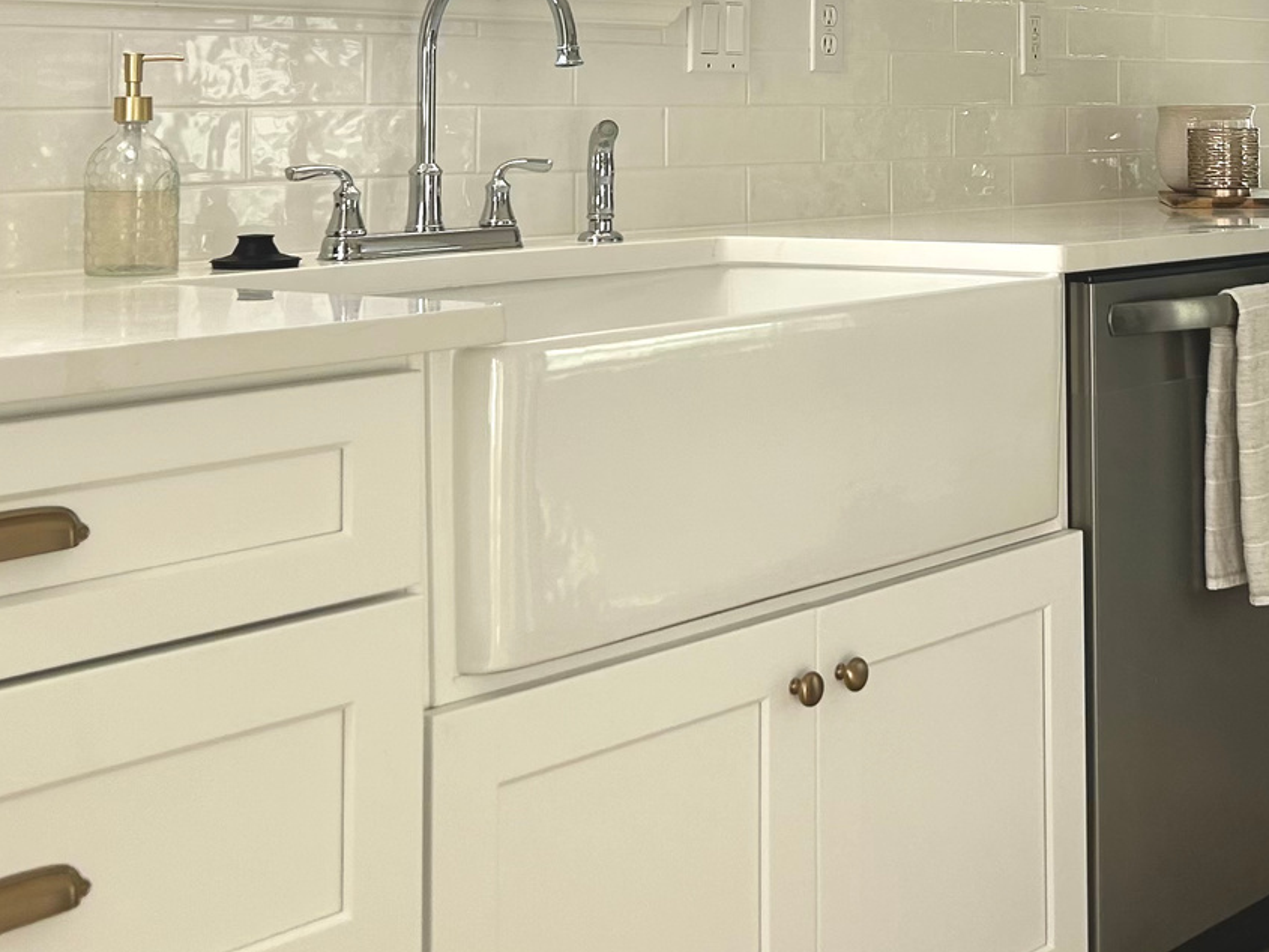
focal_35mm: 63
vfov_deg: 22.4
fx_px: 2310
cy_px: 2
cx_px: 972
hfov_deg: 30.1
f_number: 1.5
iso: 50
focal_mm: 5.7
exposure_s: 1/549
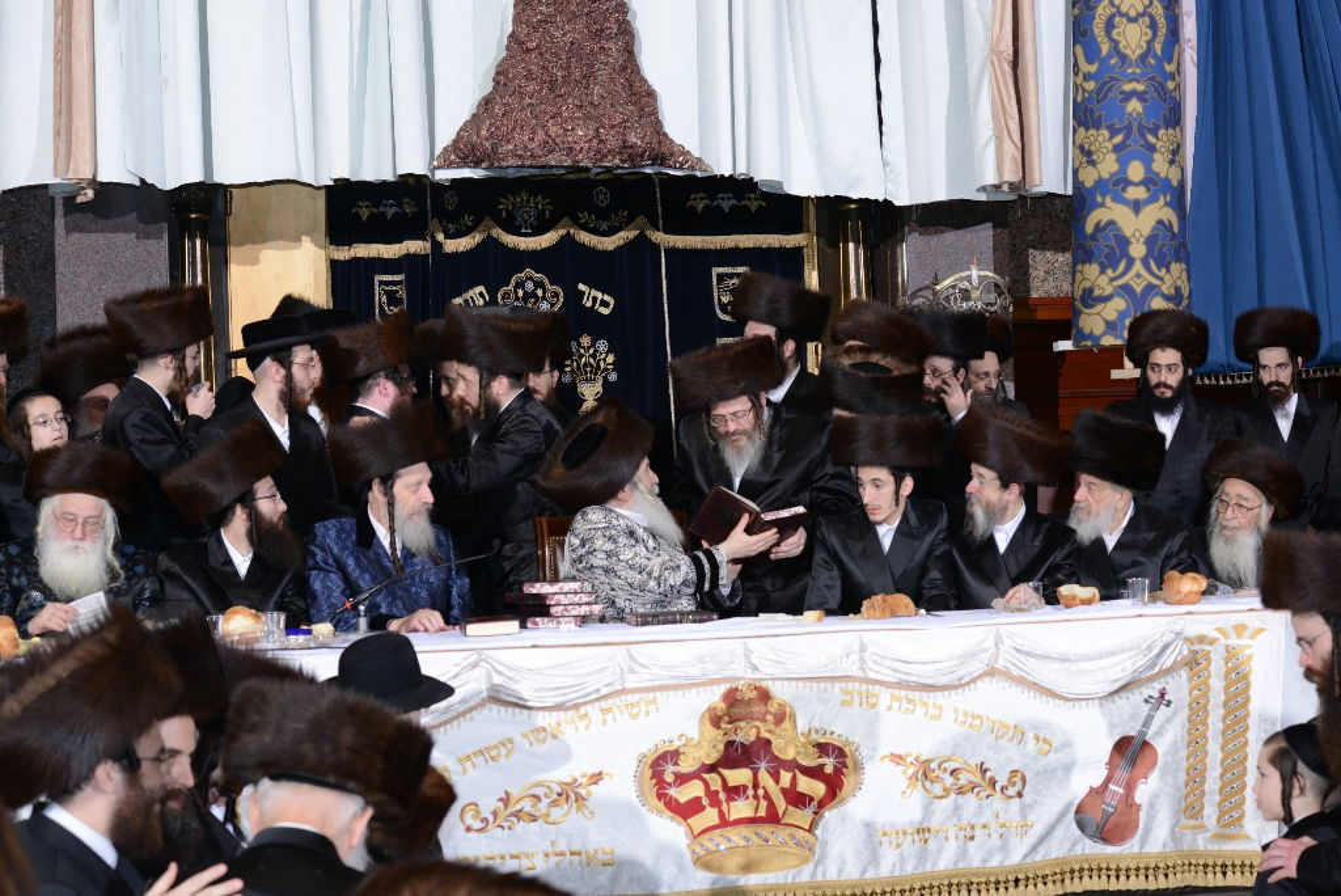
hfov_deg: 28.8
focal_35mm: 70
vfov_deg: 19.5
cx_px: 670
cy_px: 448
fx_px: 2609
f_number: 8
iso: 640
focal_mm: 70
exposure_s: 1/160
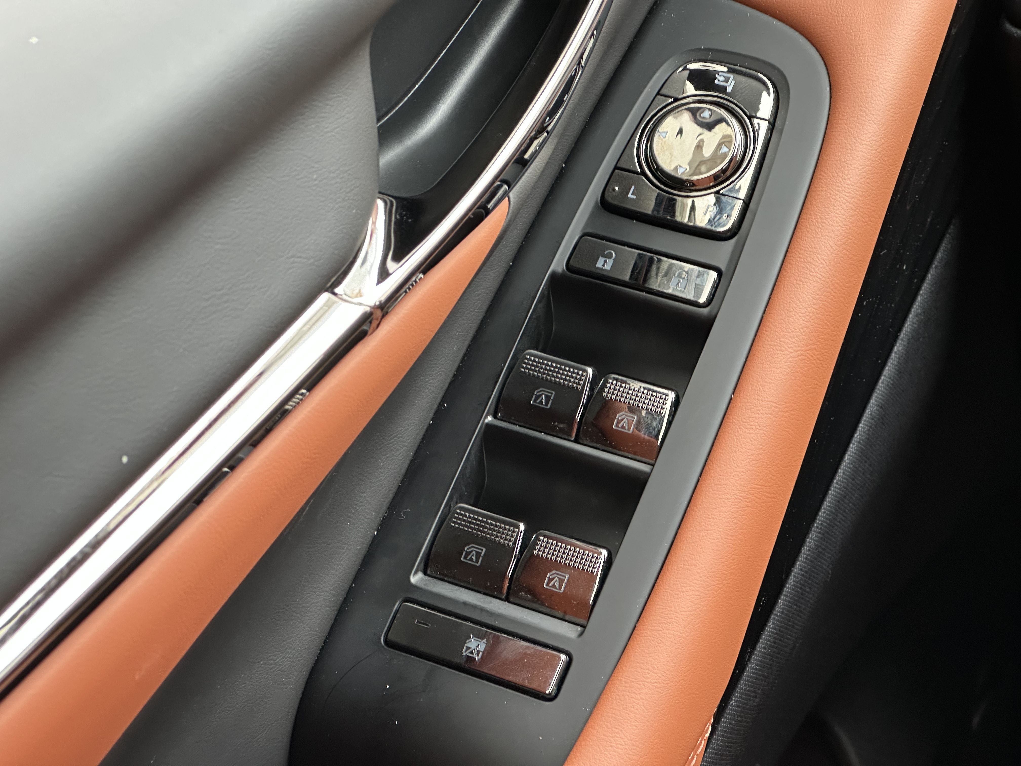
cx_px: 510
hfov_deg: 25.3
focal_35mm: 77
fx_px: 2271
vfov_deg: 19.1
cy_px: 383
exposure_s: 1/60
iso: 250
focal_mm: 9
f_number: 2.8
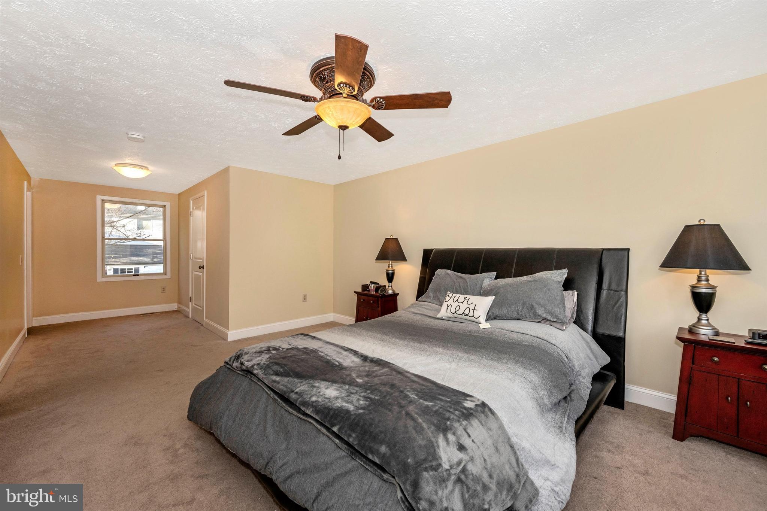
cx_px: 384
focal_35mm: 14
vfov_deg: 81.2
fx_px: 298
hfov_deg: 104.3
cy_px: 256
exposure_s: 1/60
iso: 320
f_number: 8
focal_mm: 14
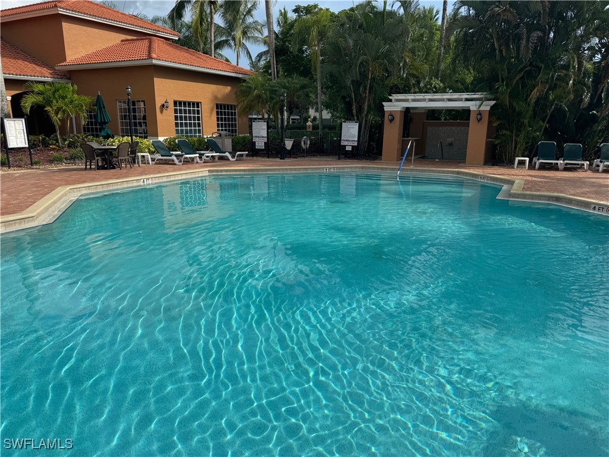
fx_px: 422
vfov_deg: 56.8
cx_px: 304
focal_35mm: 24
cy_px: 228
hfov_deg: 71.6
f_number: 1.78
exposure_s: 1/5348
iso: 80
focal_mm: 6.76
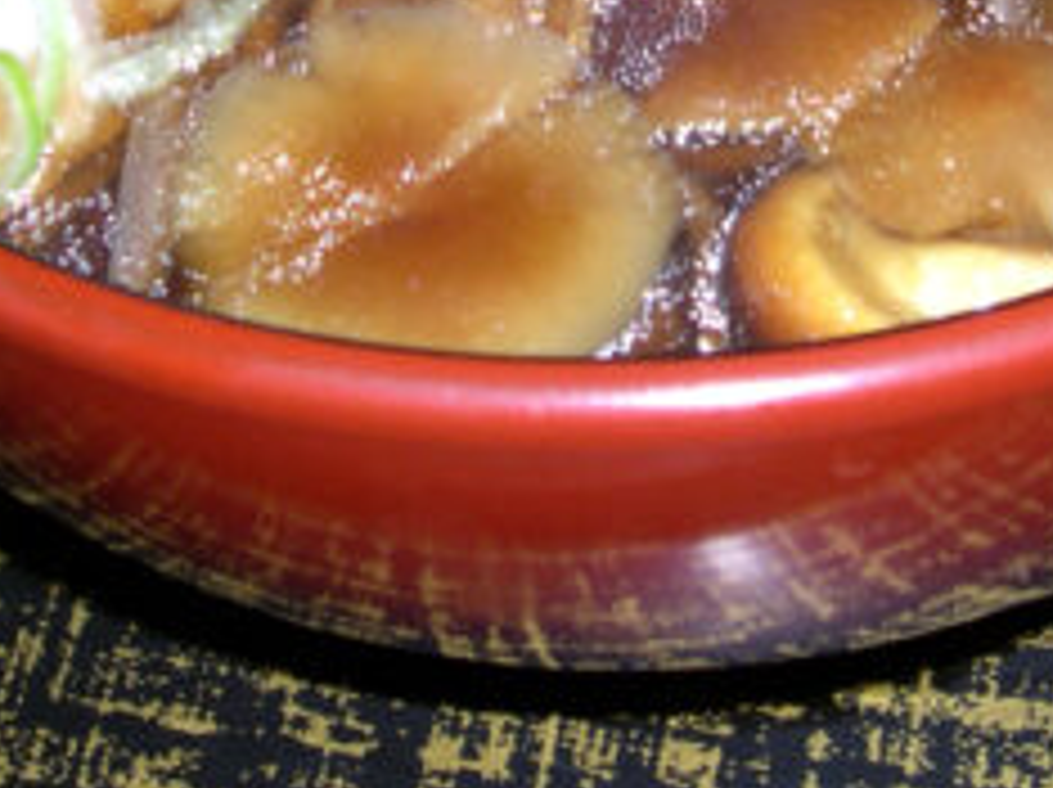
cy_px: -135
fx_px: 3160
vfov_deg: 13.8
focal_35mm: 104
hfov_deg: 18.9
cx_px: 576
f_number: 7.6
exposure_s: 1/60
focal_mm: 8
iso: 100
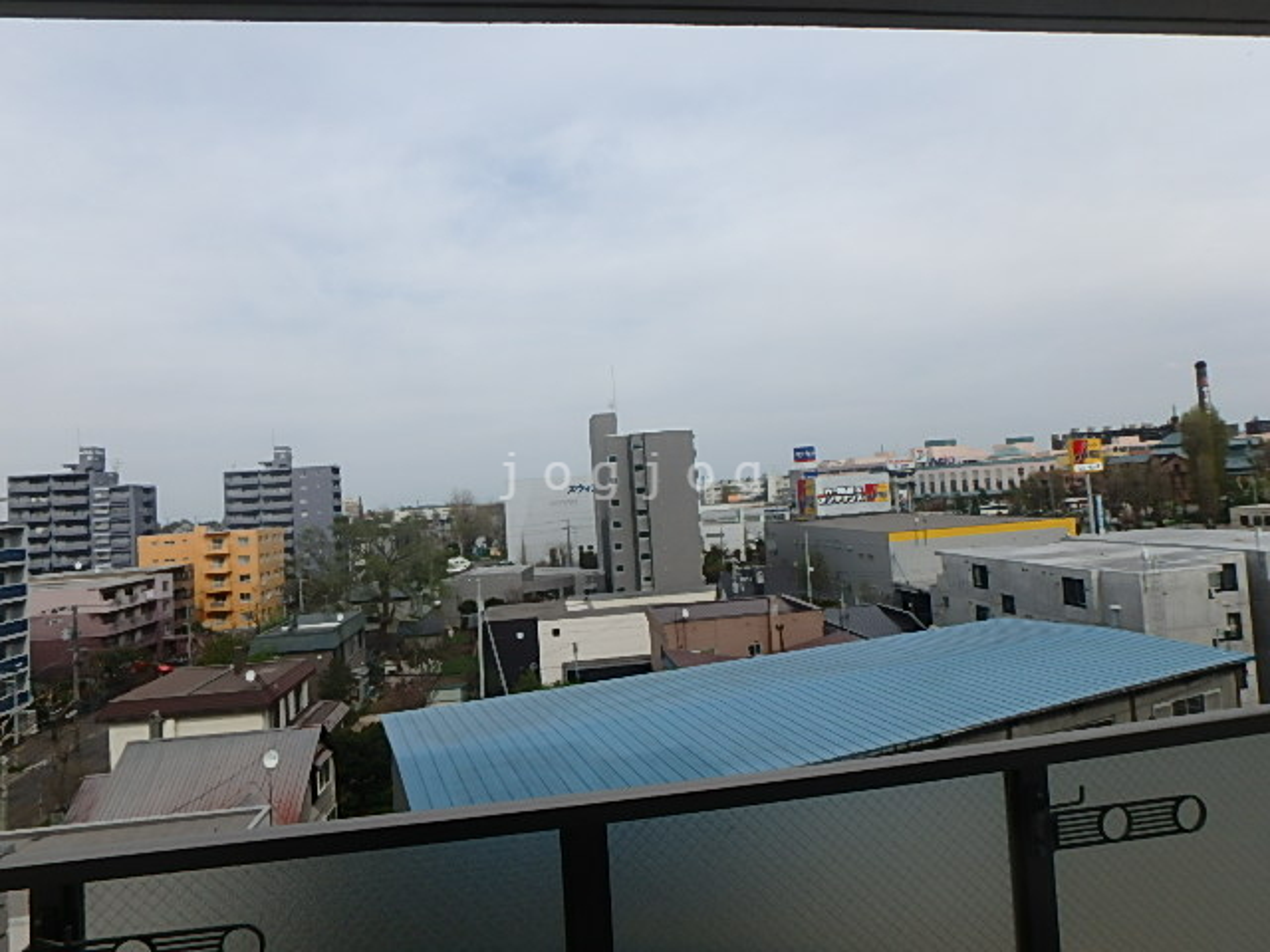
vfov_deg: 63.4
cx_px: 635
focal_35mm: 21
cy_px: 476
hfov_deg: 79.0
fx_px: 770
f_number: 6
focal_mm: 3.7
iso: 125
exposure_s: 1/640
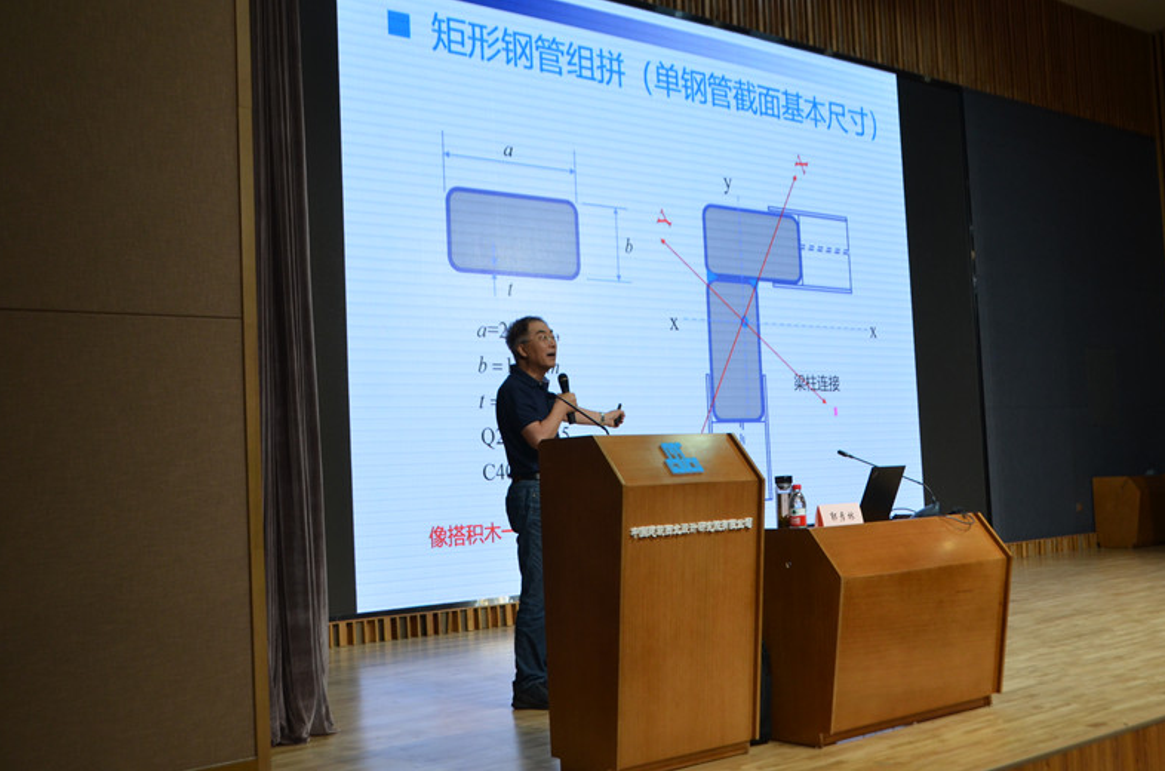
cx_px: 679
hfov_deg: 46.3
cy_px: 348
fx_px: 1356
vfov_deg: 31.7
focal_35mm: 42
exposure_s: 1/100
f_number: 5
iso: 500
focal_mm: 22
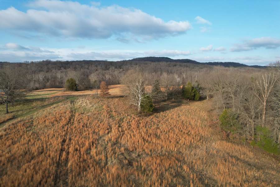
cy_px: 94
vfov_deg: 57.2
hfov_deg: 78.6
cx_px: 140
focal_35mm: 22
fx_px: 171
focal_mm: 8.38
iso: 100
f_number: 2.8
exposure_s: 1/1000
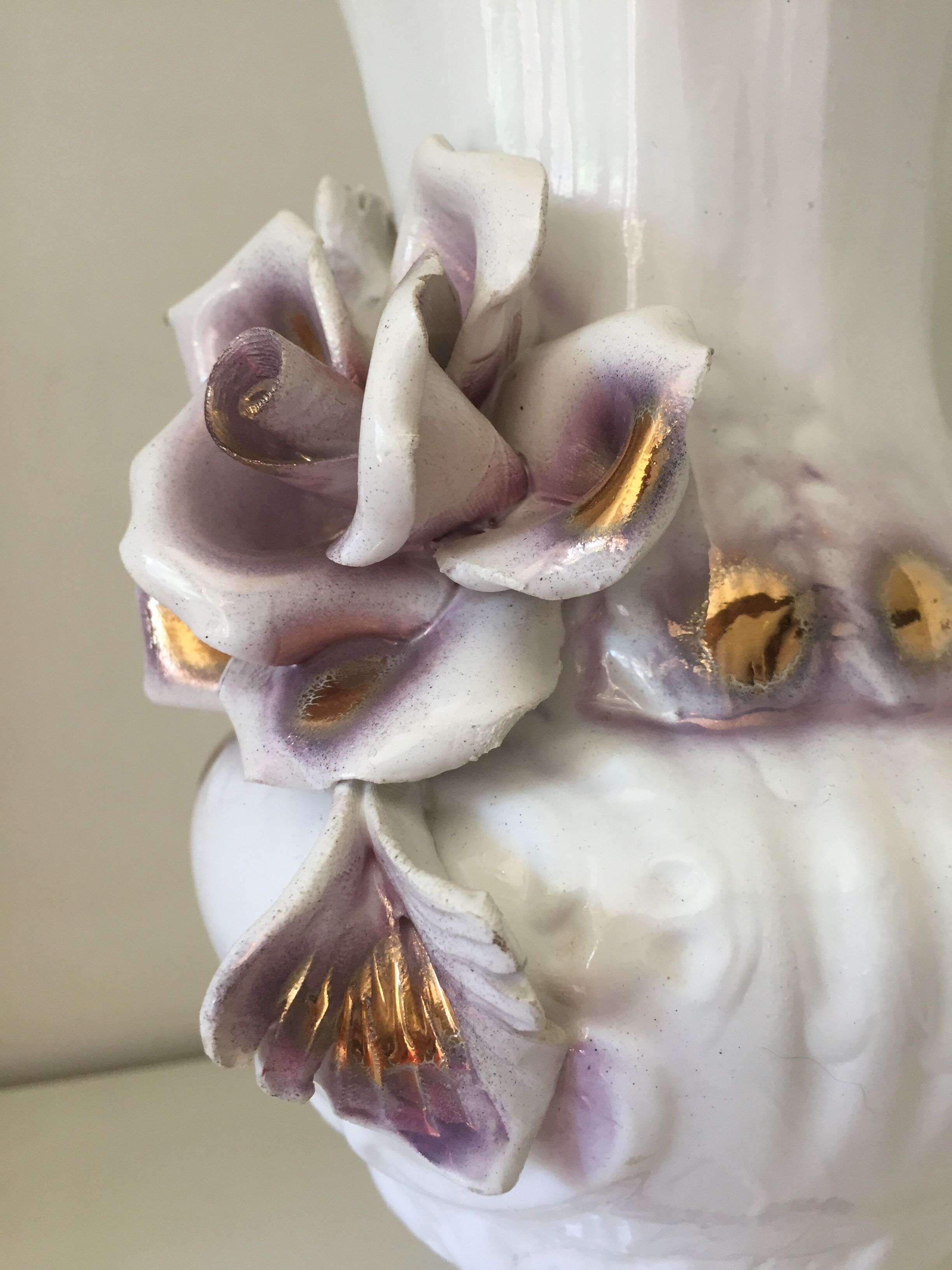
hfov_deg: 48.2
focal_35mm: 29
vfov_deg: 61.7
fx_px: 1063
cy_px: 635
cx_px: 476
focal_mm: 4.15
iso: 50
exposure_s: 1/33
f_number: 2.2
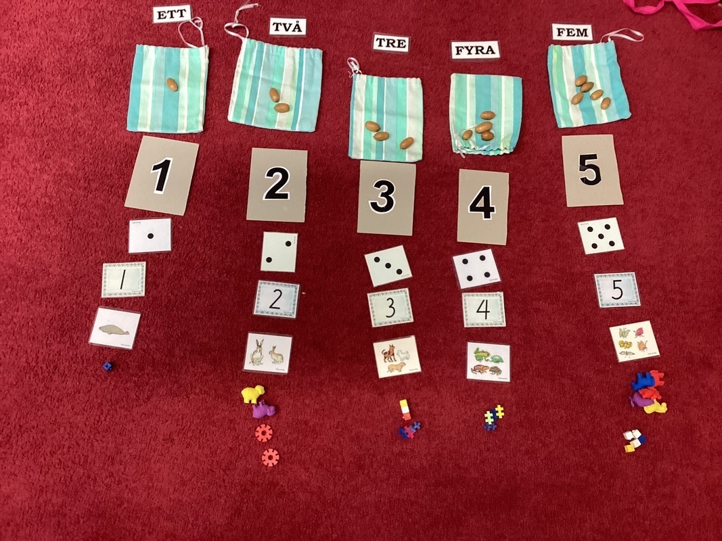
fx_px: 647
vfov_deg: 45.4
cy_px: 270
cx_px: 361
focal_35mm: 31
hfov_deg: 58.4
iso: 200
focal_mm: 3.3
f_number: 2.4
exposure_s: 1/50
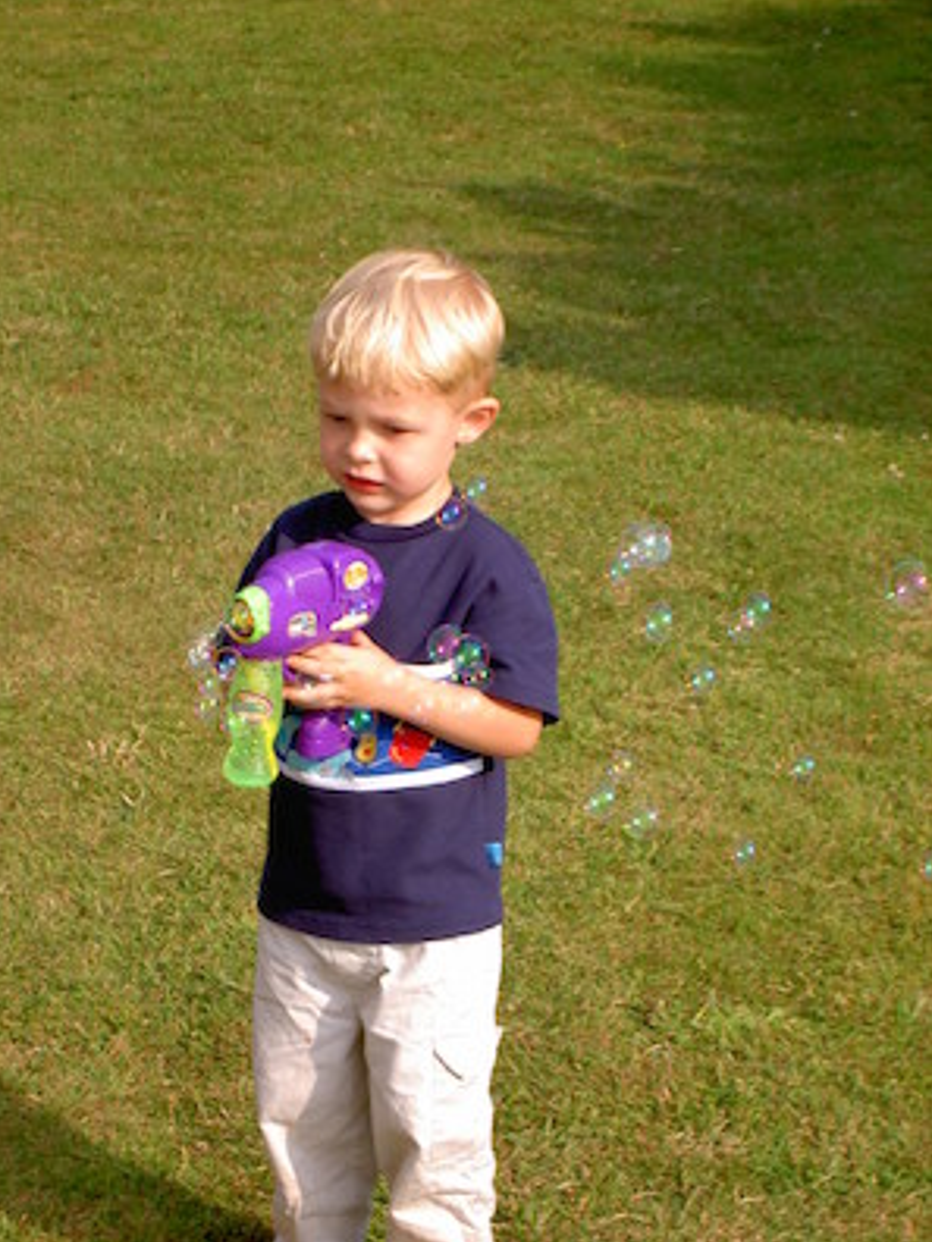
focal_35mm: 103
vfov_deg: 19.1
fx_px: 3698
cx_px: 464
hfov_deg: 14.4
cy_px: 618
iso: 50
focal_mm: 16.8
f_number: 4.9
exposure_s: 1/200
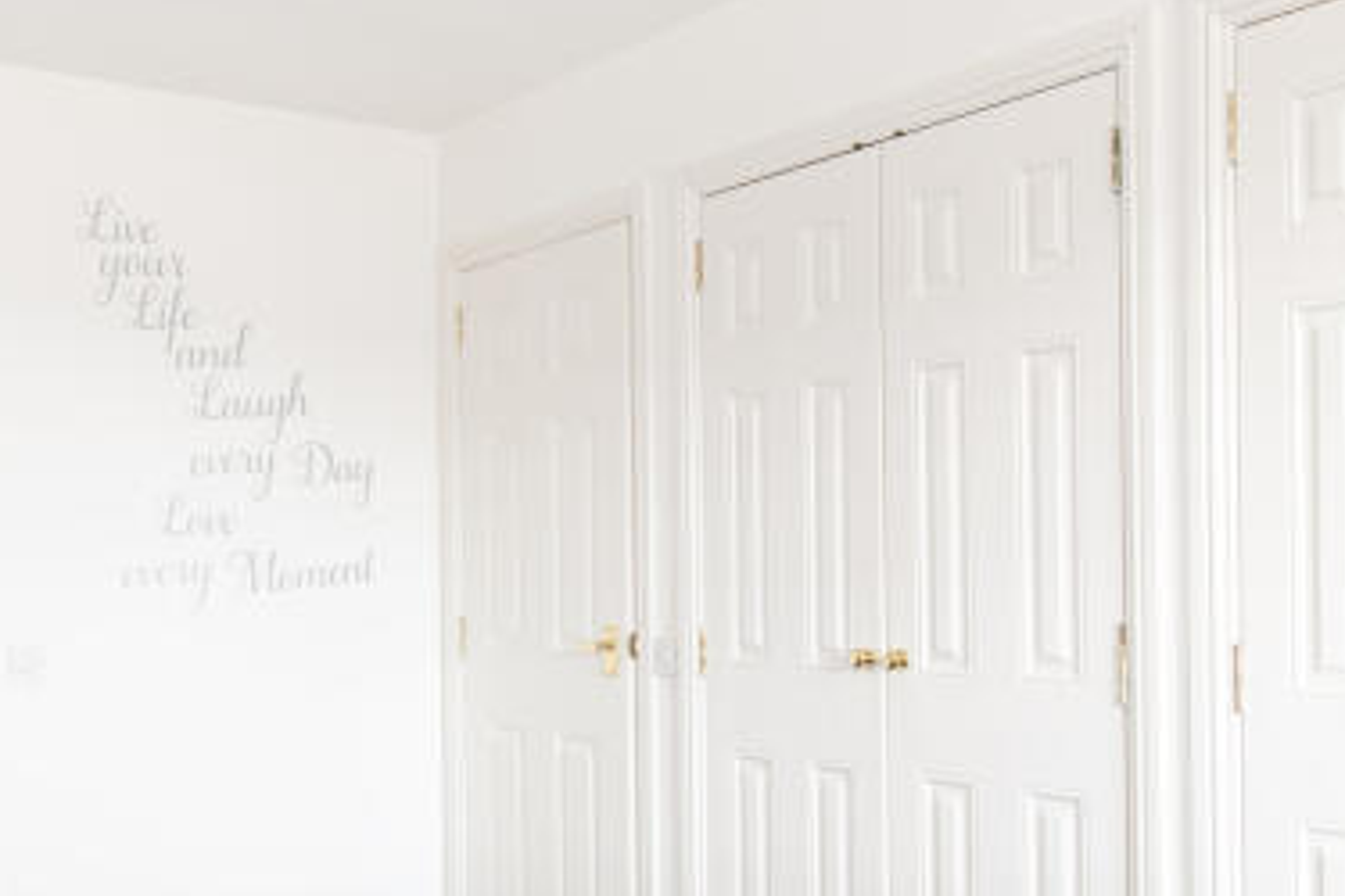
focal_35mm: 41
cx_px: 534
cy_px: 577
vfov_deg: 32.4
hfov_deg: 47.1
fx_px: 1532
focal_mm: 10
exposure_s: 1/3
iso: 320
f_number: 9
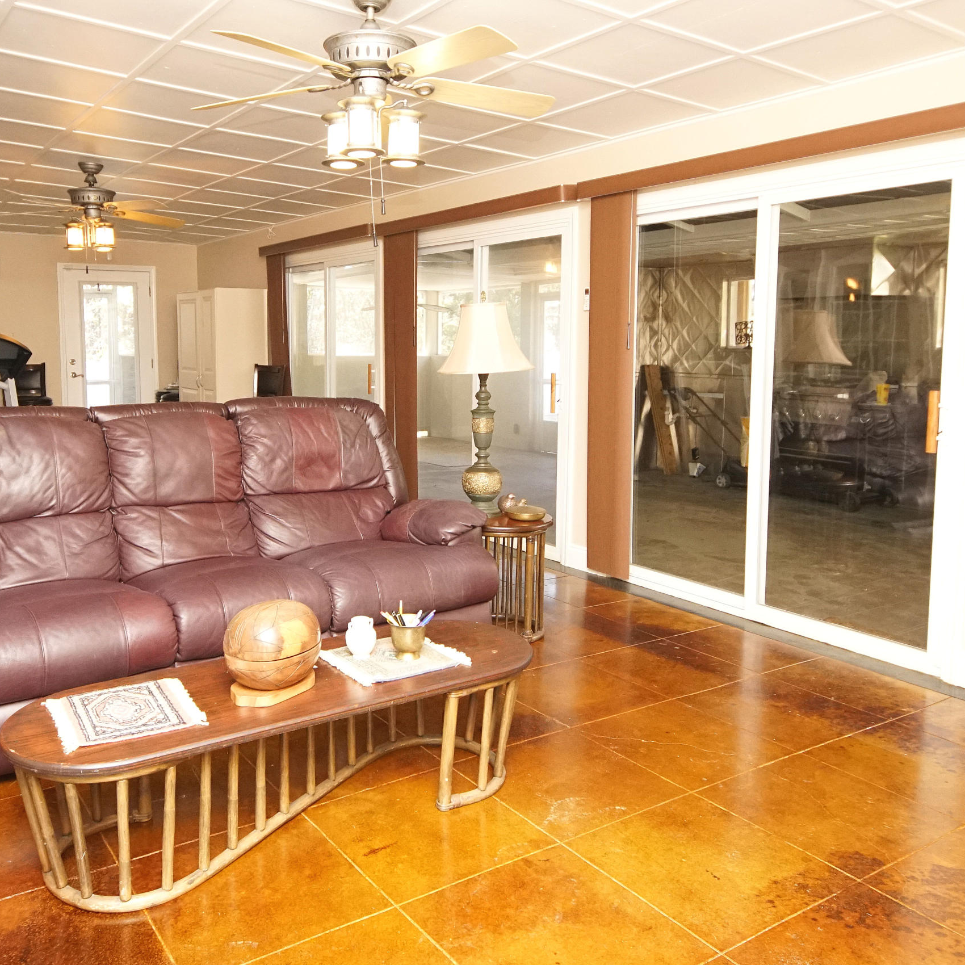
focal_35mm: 27
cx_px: 403
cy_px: 423
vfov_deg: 58.9
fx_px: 852
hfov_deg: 58.7
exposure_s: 1/160
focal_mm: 12
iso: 2500
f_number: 4.5
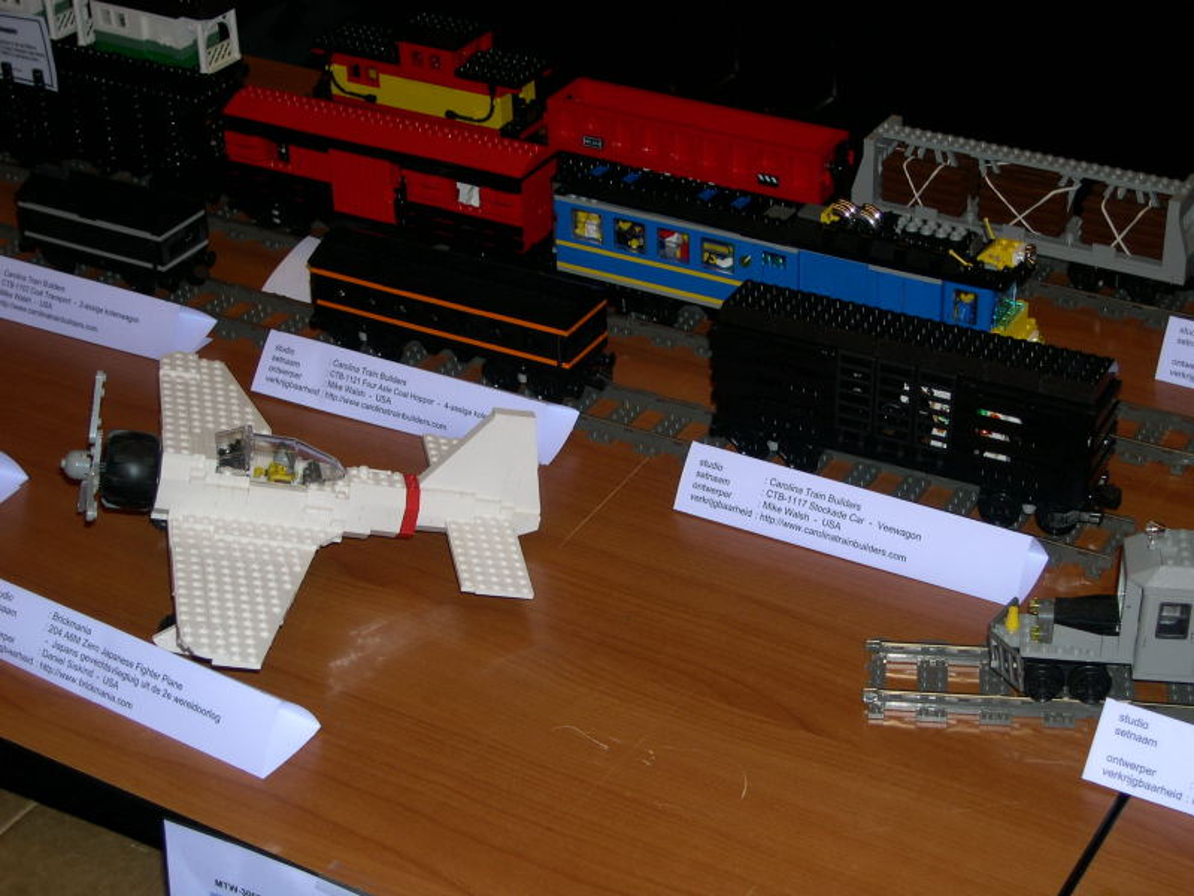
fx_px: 2139
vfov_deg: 23.7
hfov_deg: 31.2
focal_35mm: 62
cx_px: 597
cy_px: 448
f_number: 3.5
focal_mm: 13.2
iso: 100
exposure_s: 1/60
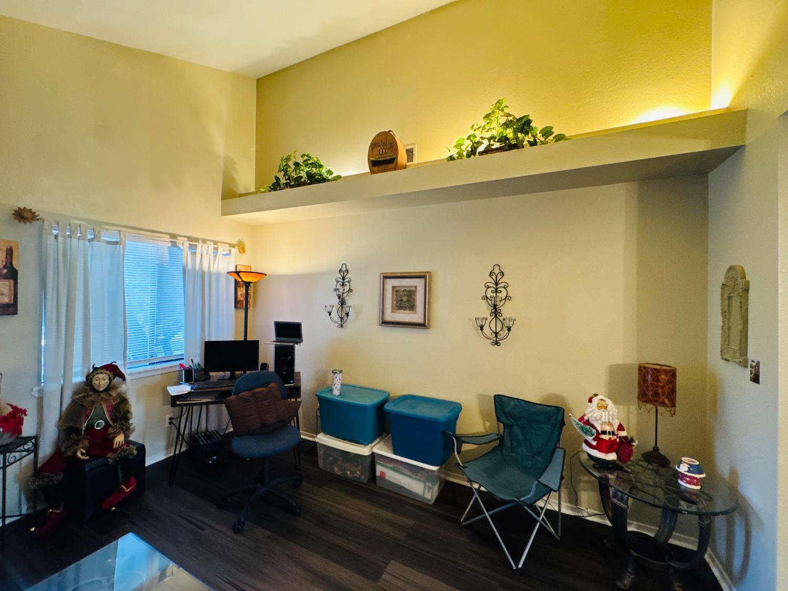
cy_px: 296
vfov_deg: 85.7
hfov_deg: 102.1
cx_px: 394
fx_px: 319
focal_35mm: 14
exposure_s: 1/60
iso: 500
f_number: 2.2
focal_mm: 2.22
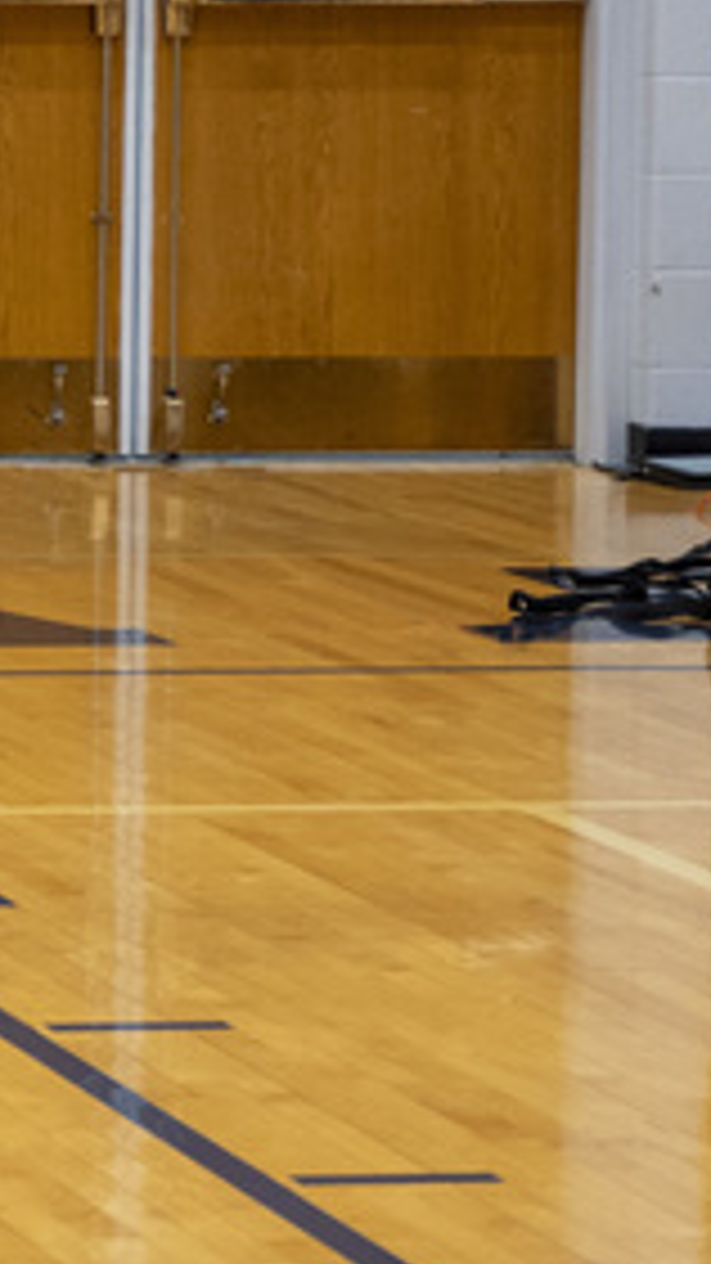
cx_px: -1462
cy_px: 358
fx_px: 7409
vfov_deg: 9.7
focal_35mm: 221
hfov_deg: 5.2
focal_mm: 58
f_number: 5.6
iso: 2500
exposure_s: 1/125
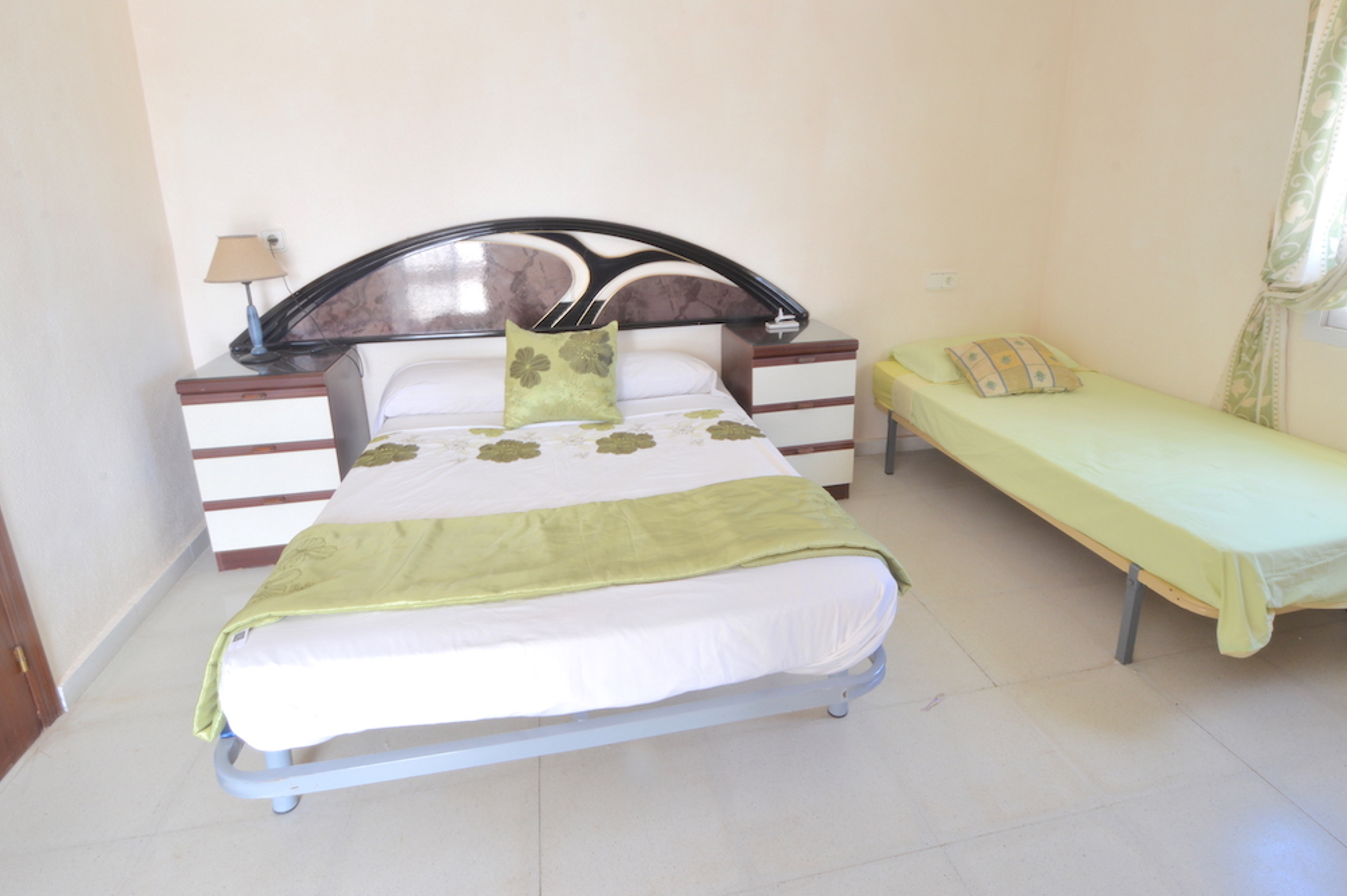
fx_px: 673
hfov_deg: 90.0
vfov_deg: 66.8
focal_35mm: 18
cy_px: 369
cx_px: 709
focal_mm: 10
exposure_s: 1
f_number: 20
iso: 100
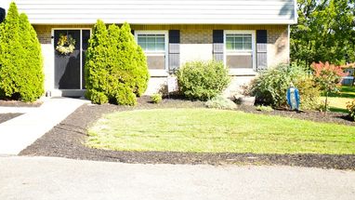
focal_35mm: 37
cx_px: 151
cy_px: 51
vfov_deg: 31.5
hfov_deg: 53.8
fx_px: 348
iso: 100
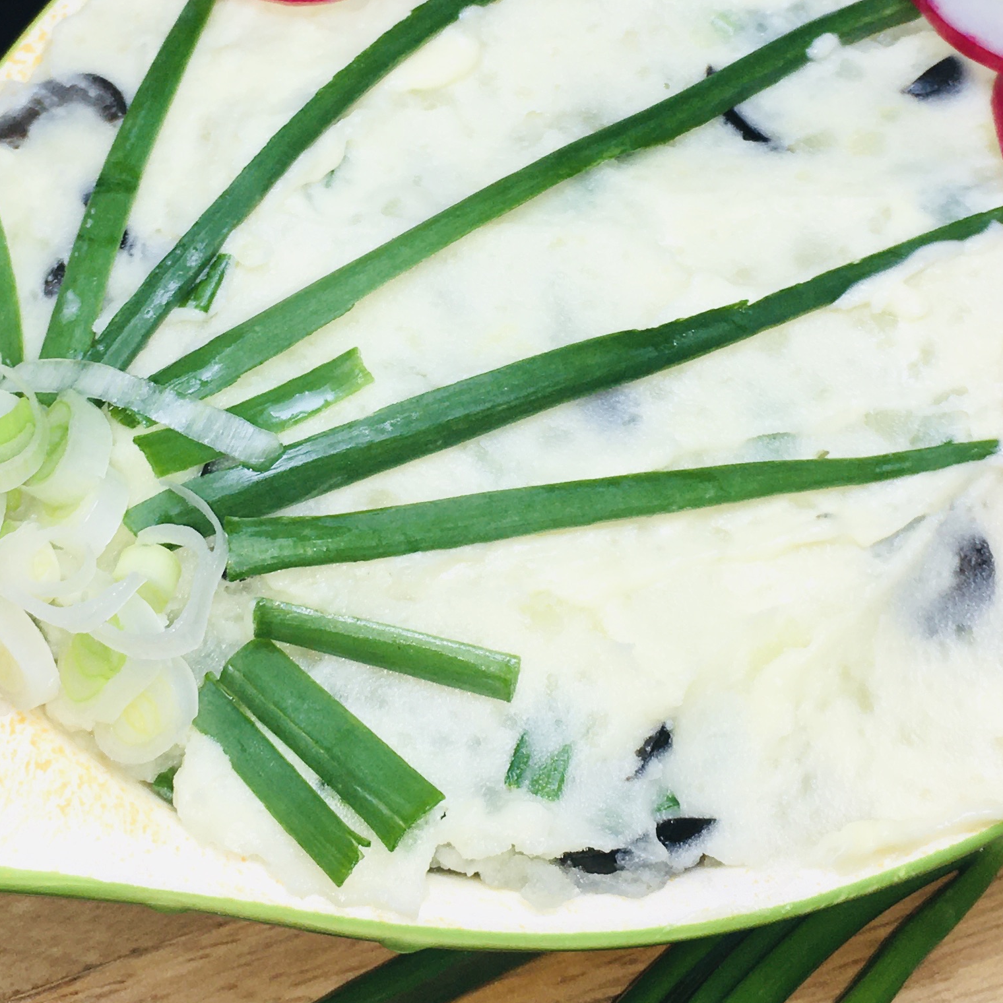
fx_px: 2229
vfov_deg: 25.1
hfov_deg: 25.3
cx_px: 451
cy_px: 289
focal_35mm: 68
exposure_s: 1/282
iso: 25
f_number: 2.2
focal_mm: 4.15
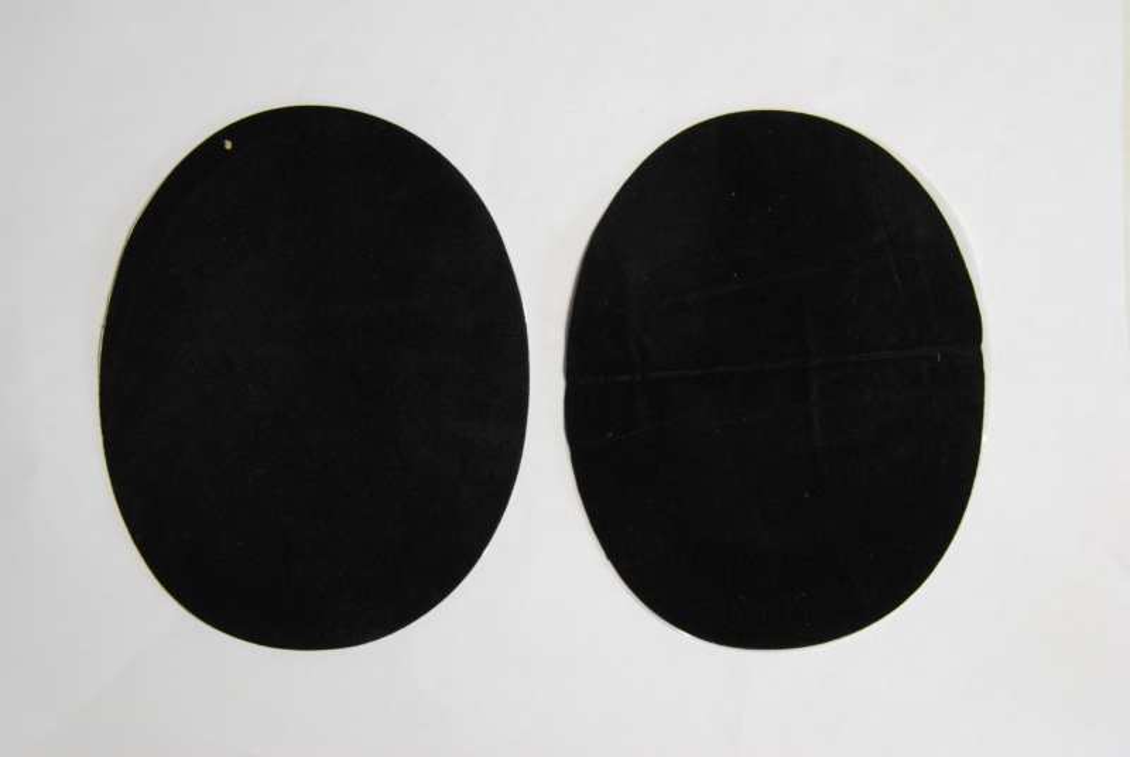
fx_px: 1792
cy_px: 378
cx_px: 565
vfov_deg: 23.9
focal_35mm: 57
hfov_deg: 35.0
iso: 1600
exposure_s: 1/125
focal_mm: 38
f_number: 7.1
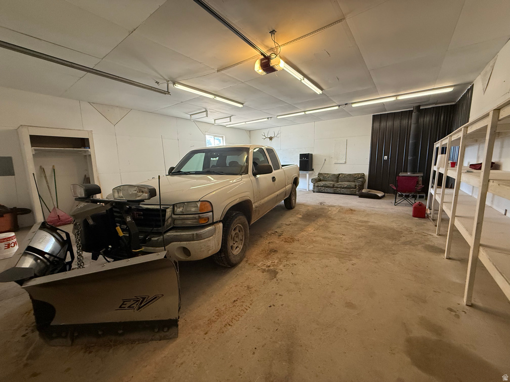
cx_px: 255
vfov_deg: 85.7
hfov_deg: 102.1
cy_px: 191
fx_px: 206
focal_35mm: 14
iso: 320
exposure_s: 1/120
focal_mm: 2.22
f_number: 2.2
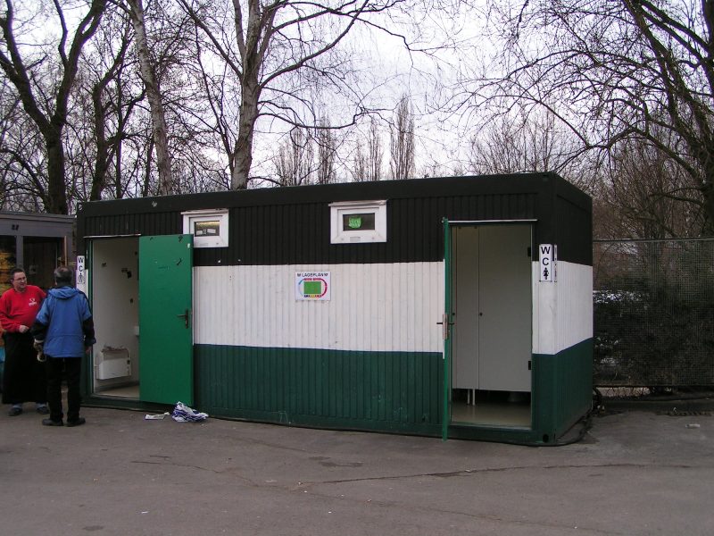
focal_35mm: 38
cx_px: 357
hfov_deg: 49.0
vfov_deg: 37.7
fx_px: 784
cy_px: 268
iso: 50
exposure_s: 1/125
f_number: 4.5
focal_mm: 5.8
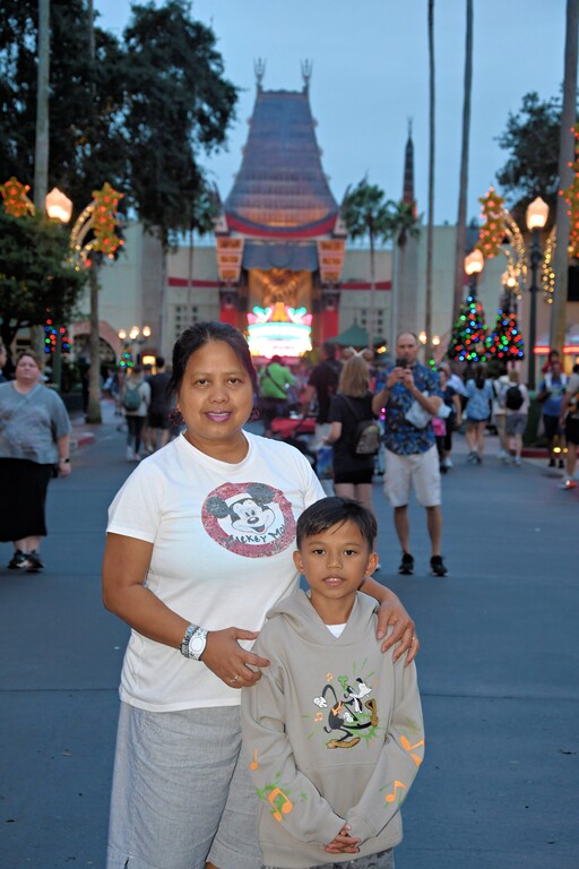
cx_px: 290
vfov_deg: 27.0
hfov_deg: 18.2
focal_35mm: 75
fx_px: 1809
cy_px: 434
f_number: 5.6
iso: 800
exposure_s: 1/30
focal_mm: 50
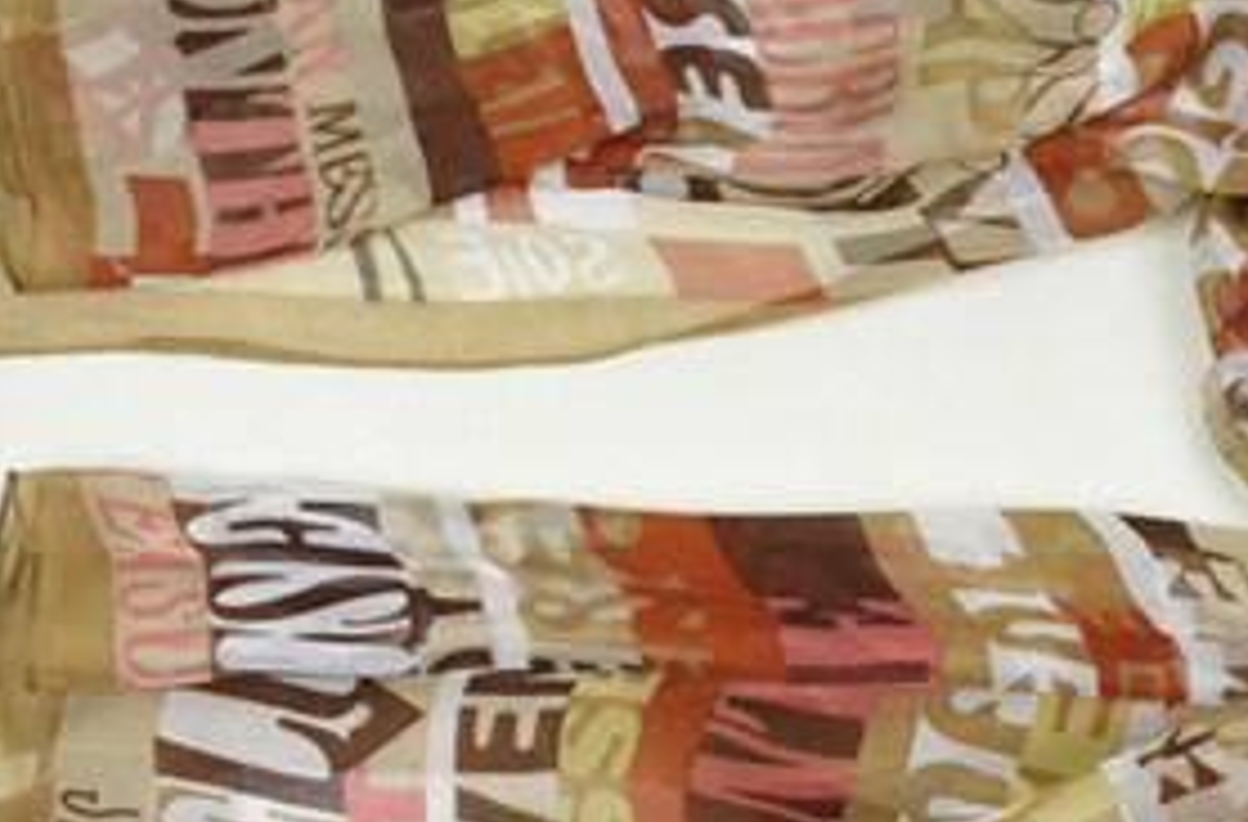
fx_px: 2517
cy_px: 359
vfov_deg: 18.5
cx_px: 974
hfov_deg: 27.4
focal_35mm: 73
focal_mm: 27
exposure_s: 1/500
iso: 6400
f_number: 11
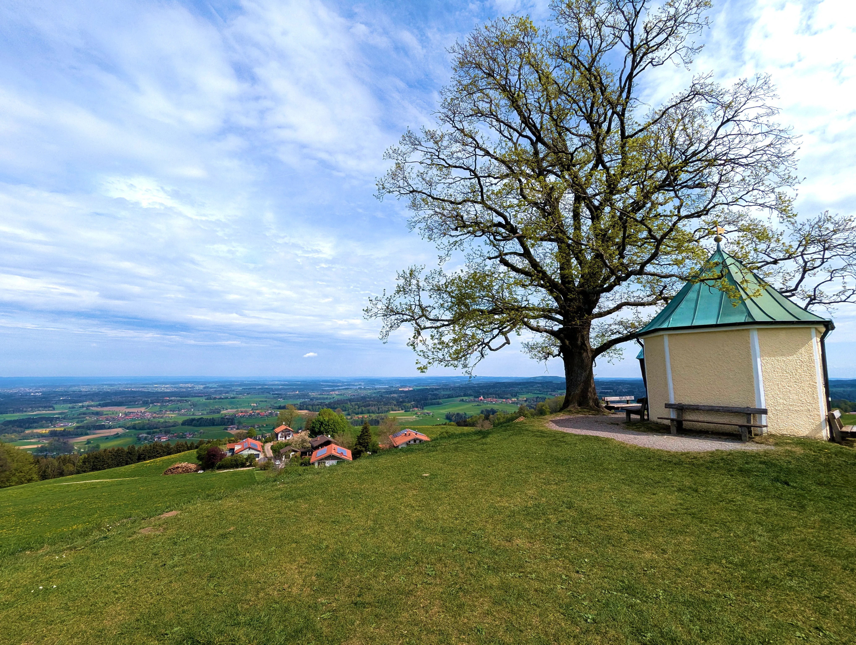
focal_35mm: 16
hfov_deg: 94.4
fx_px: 396
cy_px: 322
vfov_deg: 78.2
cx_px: 428
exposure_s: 1/1859
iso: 44
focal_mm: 2.35
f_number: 2.2
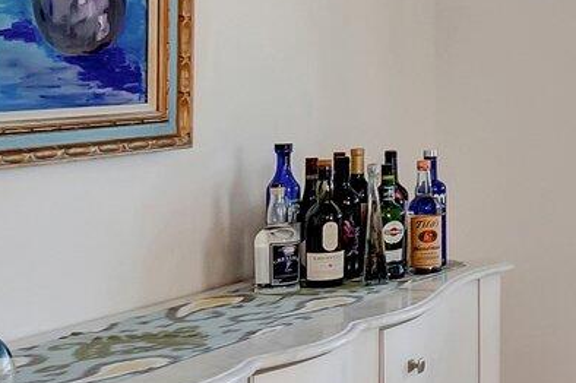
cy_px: 64
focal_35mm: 78
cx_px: 1091
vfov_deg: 17.3
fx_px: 1247
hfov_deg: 18.7
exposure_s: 1/60
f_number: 8
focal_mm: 10
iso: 1000
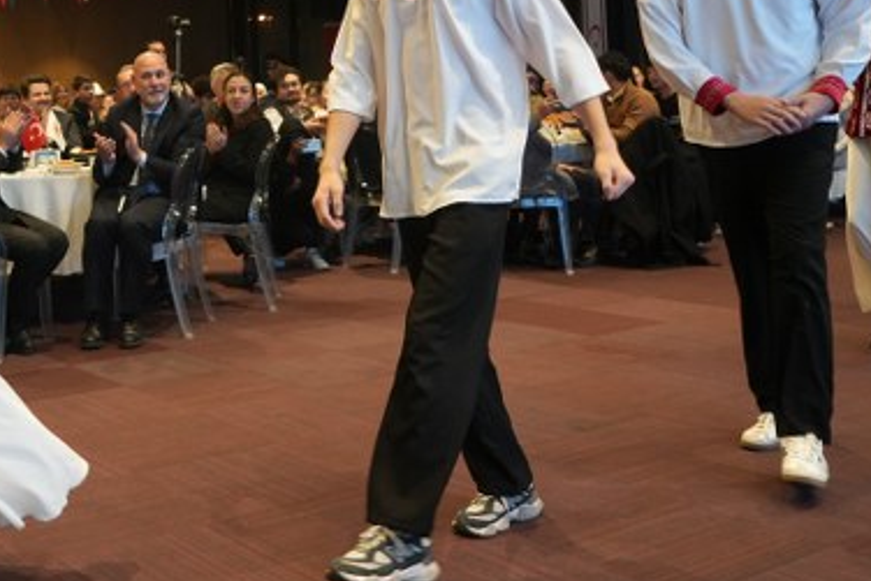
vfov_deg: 25.9
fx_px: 1234
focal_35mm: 51
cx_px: 211
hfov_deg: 37.8
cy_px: 98
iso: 4000
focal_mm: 24
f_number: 4
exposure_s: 1/160
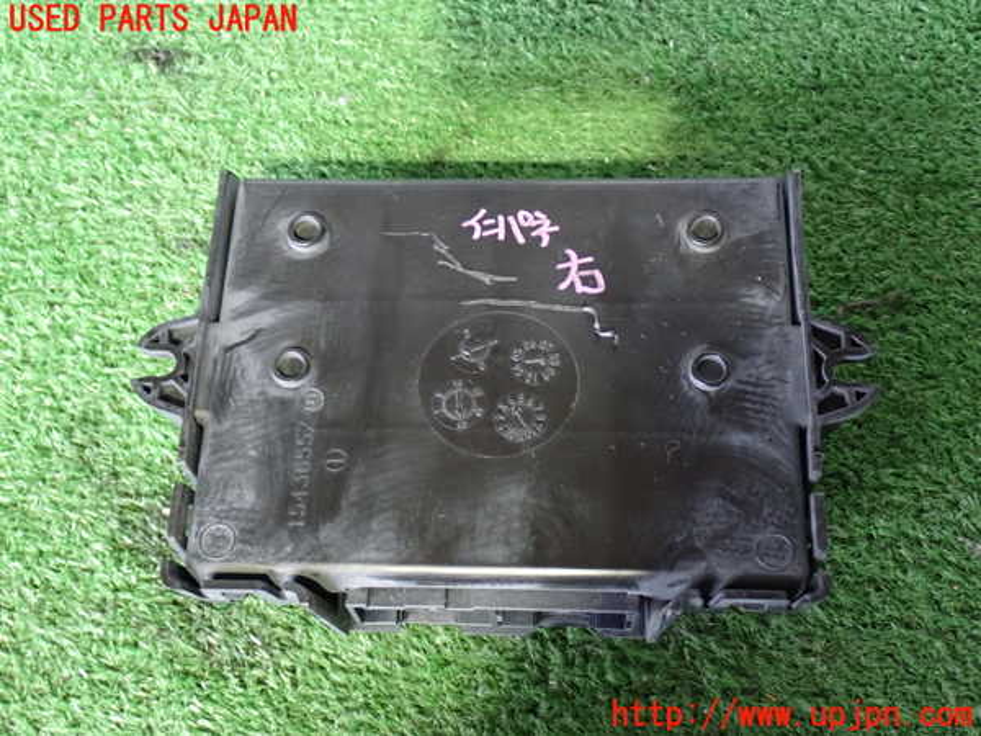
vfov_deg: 30.9
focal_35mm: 47
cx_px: 490
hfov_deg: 40.4
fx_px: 1332
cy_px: 368
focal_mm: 8.4
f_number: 3.1
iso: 800
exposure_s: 1/13
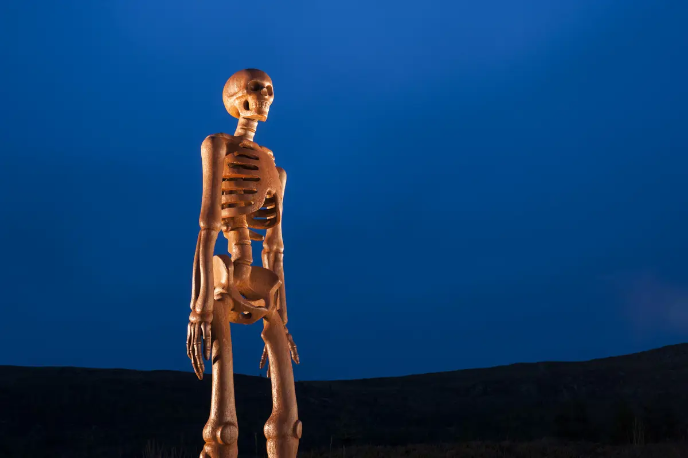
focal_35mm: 38
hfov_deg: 50.7
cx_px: 344
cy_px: 229
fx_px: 726
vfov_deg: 35.0
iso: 200
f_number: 8
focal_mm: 38
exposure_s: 55
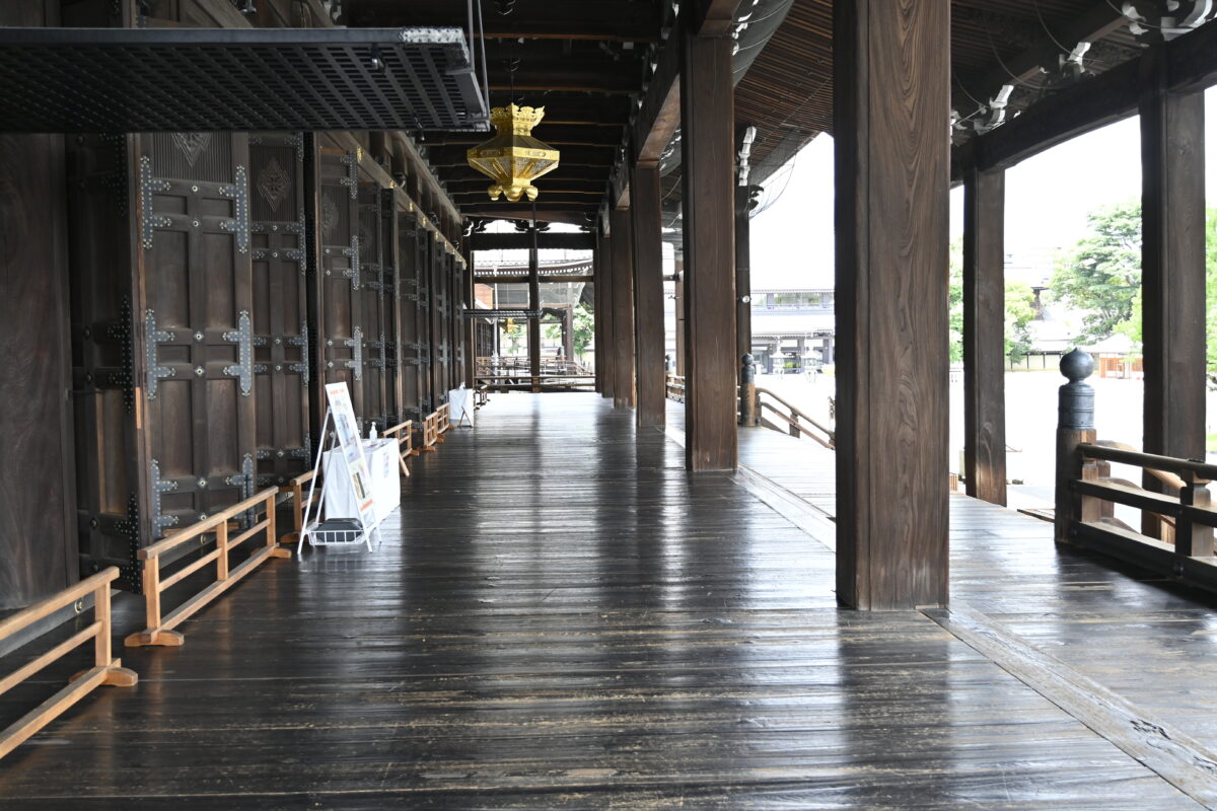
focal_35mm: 36
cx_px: 608
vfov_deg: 36.9
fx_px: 1217
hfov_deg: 53.1
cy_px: 406
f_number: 3.8
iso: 400
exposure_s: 1/250
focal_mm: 24
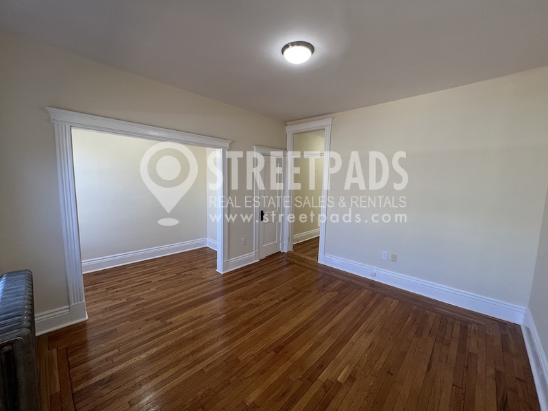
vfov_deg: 89.9
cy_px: 206
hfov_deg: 106.2
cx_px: 274
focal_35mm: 13
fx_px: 206
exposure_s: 1/120
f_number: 1.8
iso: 100
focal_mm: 1.57
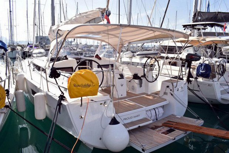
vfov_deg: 48.0
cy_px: 76
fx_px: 172
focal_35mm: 27
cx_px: 114
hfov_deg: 67.3
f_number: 22
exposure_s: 1/60
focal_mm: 18
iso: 200
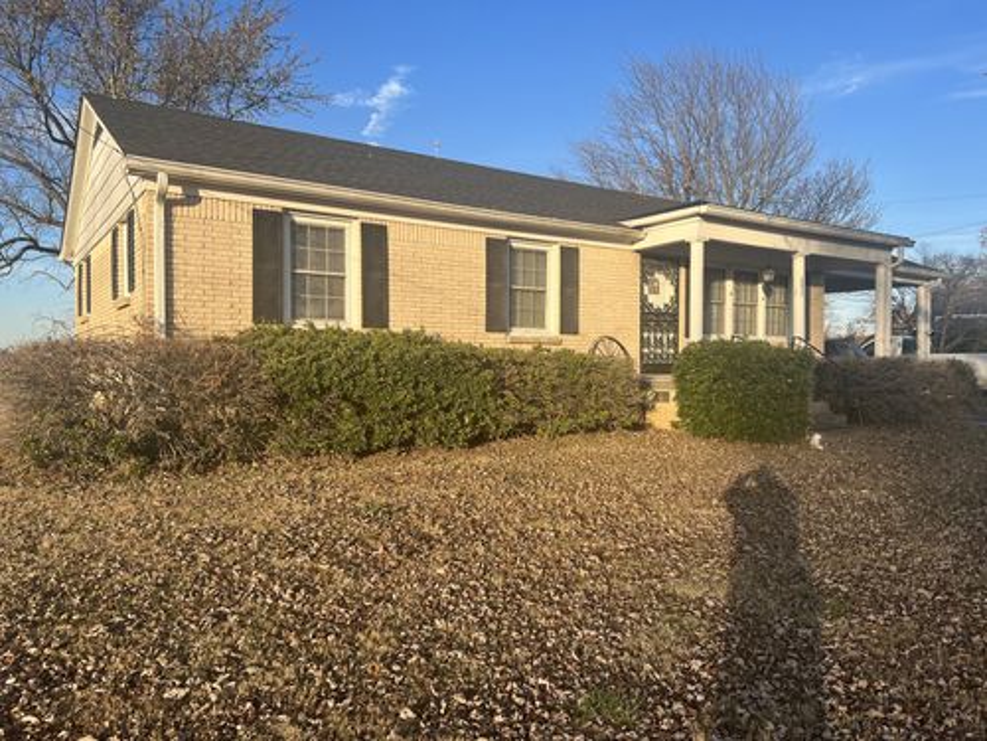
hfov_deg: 67.3
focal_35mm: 26
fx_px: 741
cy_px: 370
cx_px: 494
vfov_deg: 53.1
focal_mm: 5.7
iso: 50
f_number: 1.5
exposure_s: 1/1698
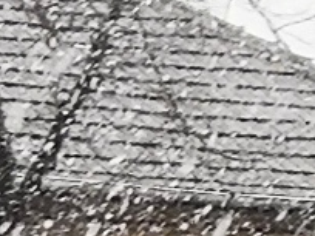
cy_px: 577
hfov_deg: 3.9
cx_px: 15
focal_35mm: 512
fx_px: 4659
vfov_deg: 2.9
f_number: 1.8
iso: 50
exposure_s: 1/136
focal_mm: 3.95
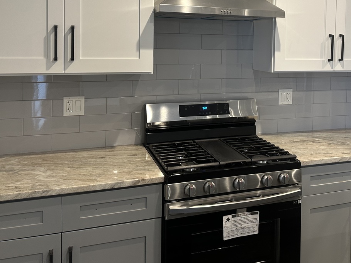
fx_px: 385
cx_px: 222
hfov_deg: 48.5
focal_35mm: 38
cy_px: 61
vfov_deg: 36.7
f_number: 1.78
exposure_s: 1/60
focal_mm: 6.86
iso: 160
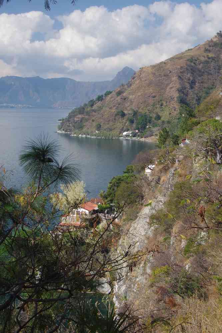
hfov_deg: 21.2
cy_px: 166
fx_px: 592
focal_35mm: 64
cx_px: 111
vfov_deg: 31.4
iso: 200
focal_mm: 42.5
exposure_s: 1/80
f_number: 11
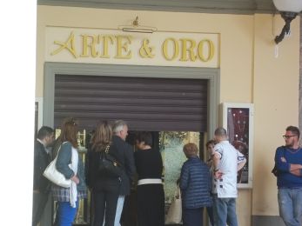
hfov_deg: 18.1
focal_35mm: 109
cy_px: 113
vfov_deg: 13.6
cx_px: 151
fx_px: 951
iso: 160
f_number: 5.6
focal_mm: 19.5
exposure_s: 1/100
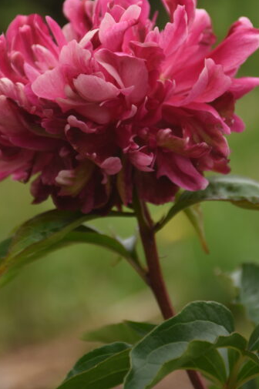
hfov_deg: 6.1
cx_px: 107
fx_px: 2428
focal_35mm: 225
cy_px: 116
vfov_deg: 9.2
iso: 250
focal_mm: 105
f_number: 5.6
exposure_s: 1/250
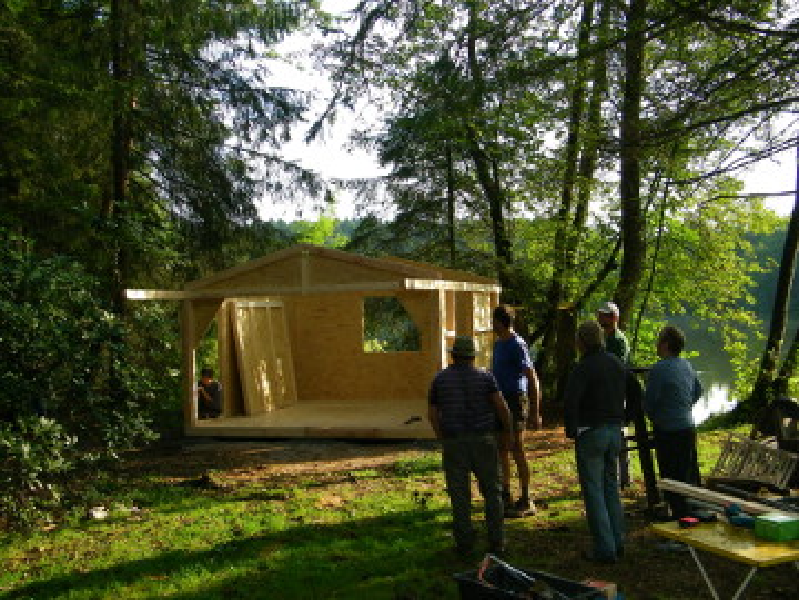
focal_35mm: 38
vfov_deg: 37.7
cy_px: 300
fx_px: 877
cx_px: 400
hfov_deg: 49.0
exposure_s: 1/200
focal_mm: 6.7
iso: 80
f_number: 3.7
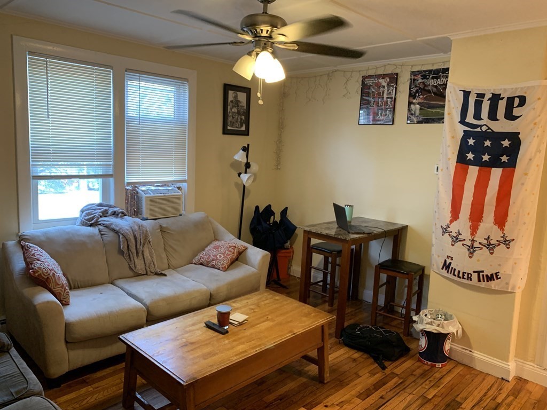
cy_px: 205
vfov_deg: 53.1
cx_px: 274
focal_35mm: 26
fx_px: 411
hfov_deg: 67.3
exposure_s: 1/60
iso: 200
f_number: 1.8
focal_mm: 4.25
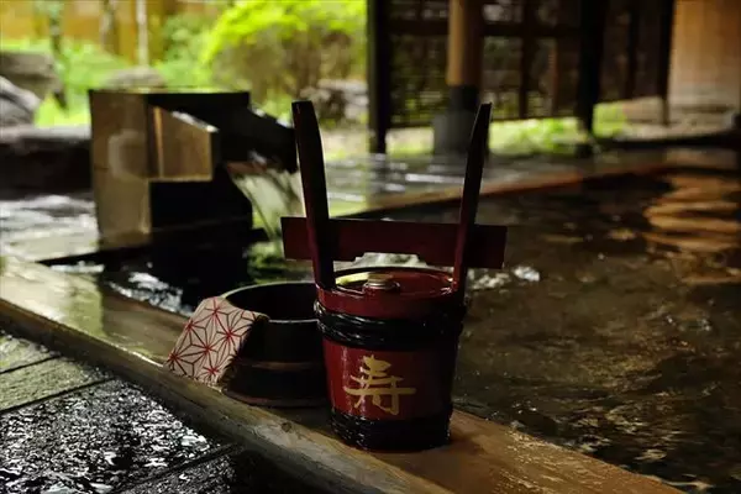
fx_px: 926
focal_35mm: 45
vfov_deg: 29.9
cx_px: 370
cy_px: 247
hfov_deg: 43.6
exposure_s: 1/50
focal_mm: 45
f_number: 4
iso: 400
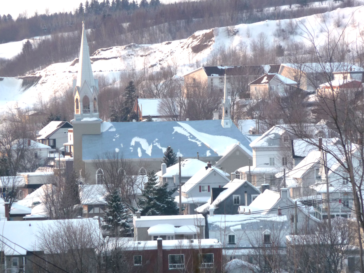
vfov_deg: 5.3
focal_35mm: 280
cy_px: 136
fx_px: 2944
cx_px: 182
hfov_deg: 7.1
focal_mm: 47
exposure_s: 1/125
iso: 125
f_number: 4.9
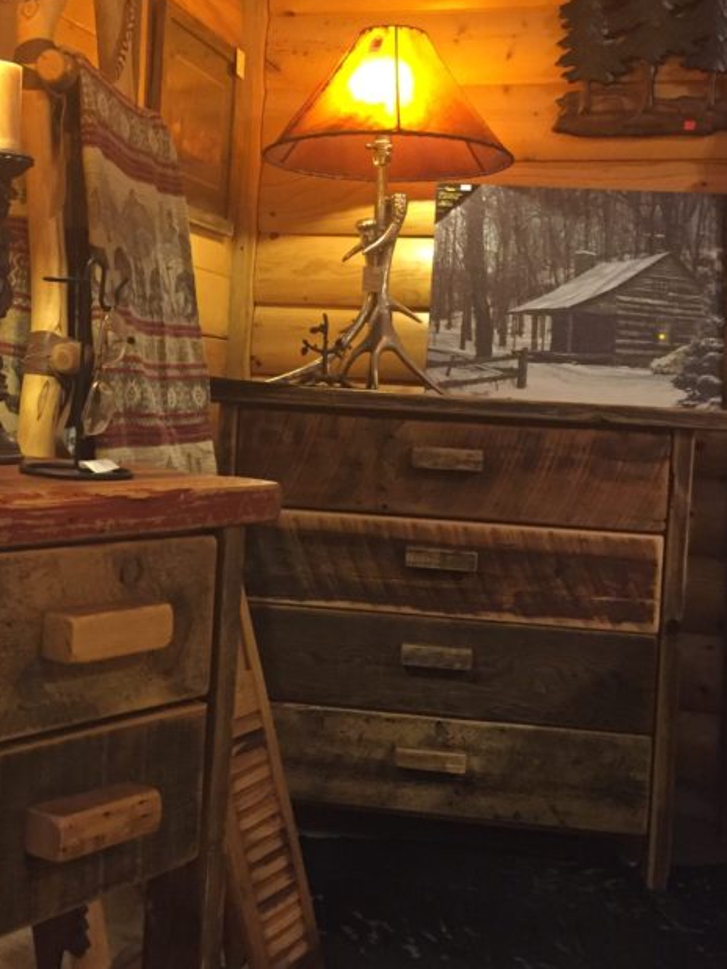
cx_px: 215
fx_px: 1345
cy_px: 418
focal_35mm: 48
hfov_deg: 29.9
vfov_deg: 39.6
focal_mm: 4.15
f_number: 2.2
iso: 320
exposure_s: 1/30
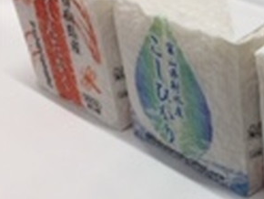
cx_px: 249
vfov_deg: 19.7
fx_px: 572
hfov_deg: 25.0
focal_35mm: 75
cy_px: 98
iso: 40
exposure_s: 1/60
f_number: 2.2
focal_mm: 4.15
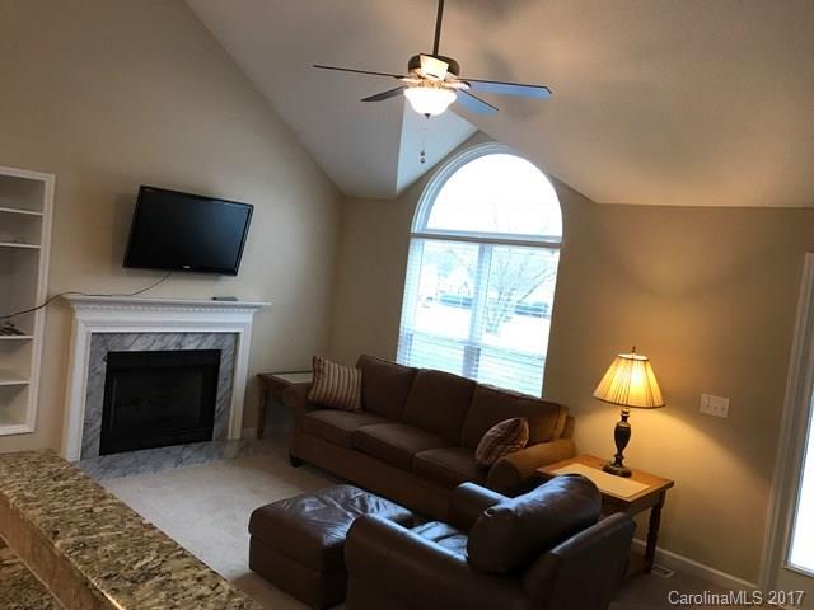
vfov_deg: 49.7
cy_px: 305
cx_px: 407
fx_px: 658
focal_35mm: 28
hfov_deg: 63.4
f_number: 1.8
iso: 40
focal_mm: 3.99
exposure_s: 1/30
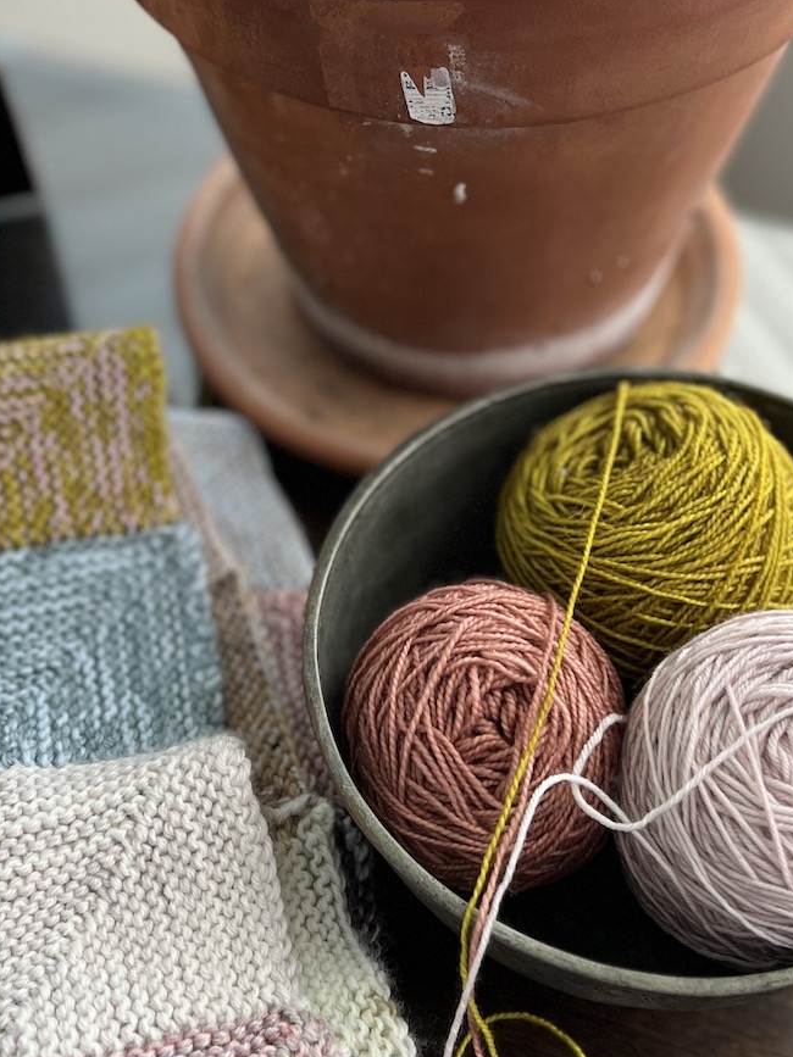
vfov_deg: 39.5
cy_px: 424
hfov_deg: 30.2
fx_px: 1467
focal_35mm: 48
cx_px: 427
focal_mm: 5.7
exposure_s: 1/96
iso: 125
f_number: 1.5
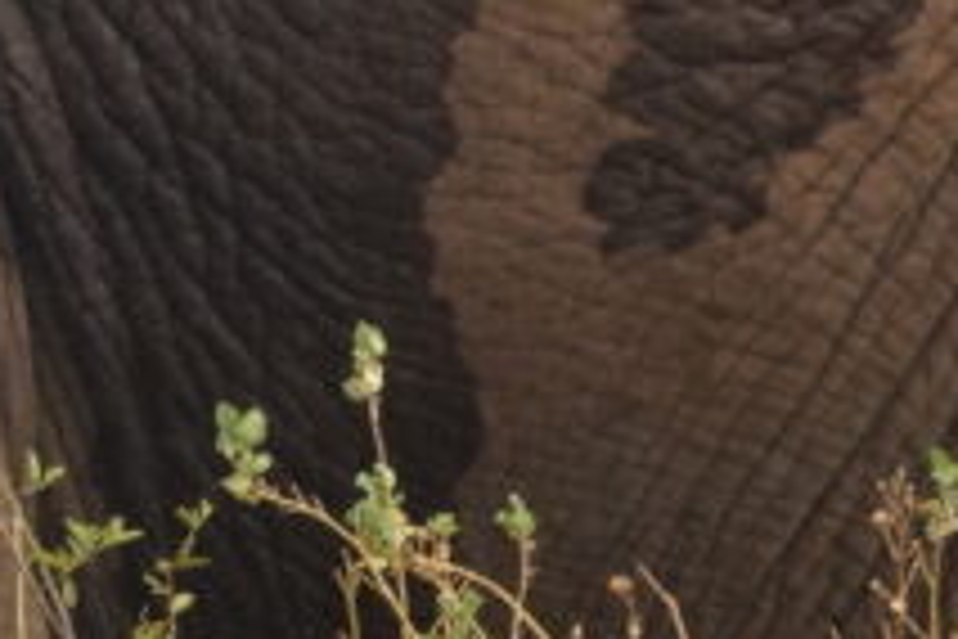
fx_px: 20127
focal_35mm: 756
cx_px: -544
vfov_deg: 1.8
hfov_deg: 2.7
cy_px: 200
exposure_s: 1/500
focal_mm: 105
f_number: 5.6
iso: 1000
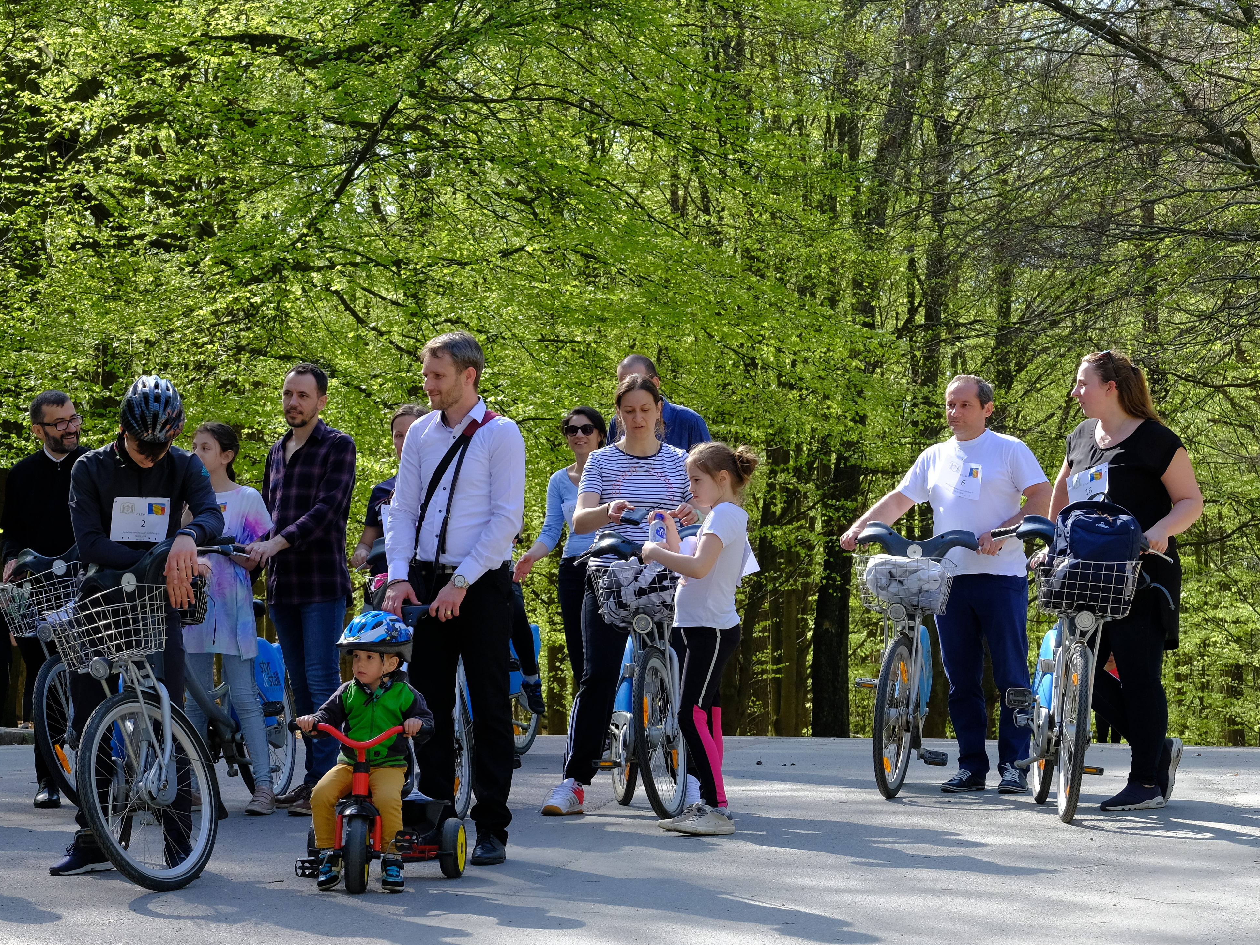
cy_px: 338
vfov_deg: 13.2
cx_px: 297
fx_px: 4077
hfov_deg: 17.5
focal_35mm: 112
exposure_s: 1/150
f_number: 8
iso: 400
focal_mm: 50
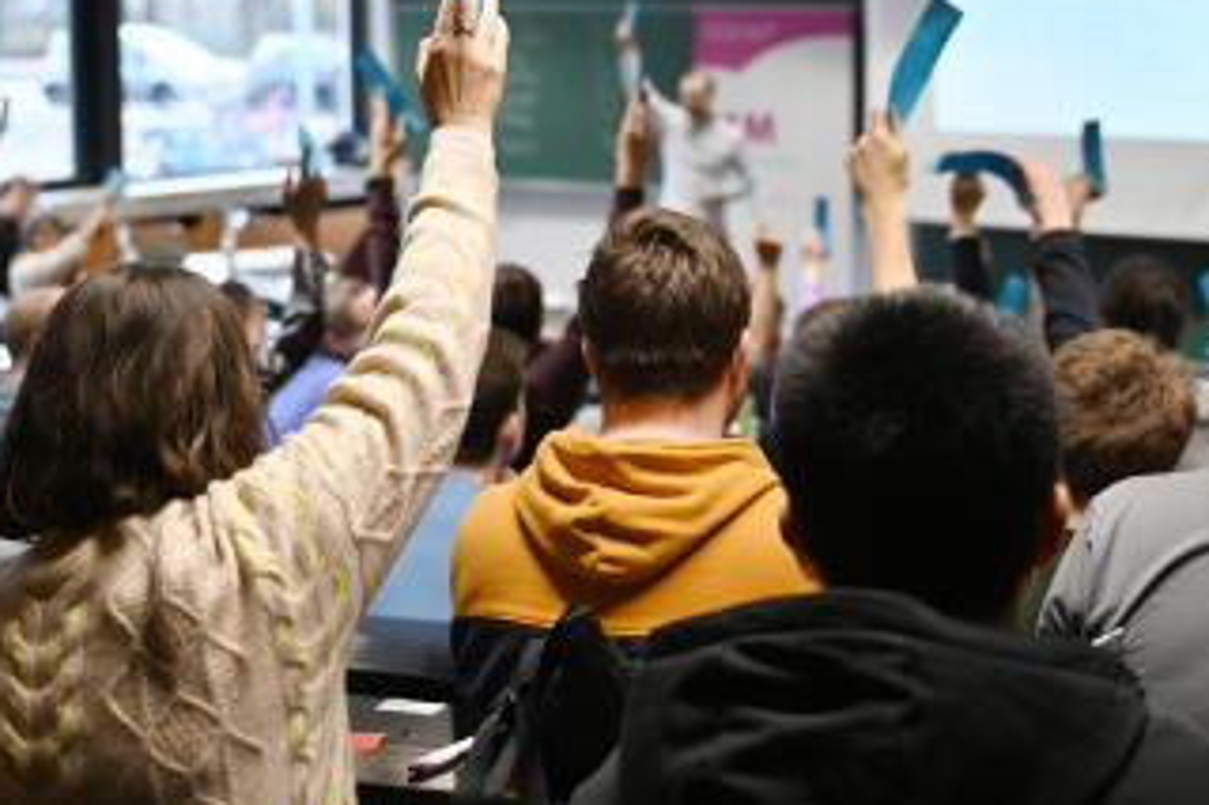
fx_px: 2383
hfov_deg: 28.3
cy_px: 191
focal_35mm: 71
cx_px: 782
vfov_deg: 19.0
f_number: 2.8
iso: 400
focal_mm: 43
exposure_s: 1/200
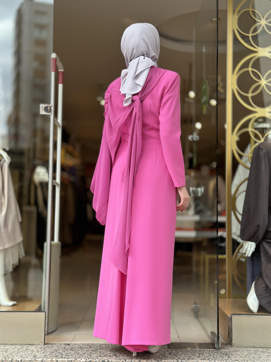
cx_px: 136
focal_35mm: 48
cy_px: 181
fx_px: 501
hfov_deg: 30.3
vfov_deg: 39.7
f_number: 1.78
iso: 80
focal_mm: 6.86
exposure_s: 1/422
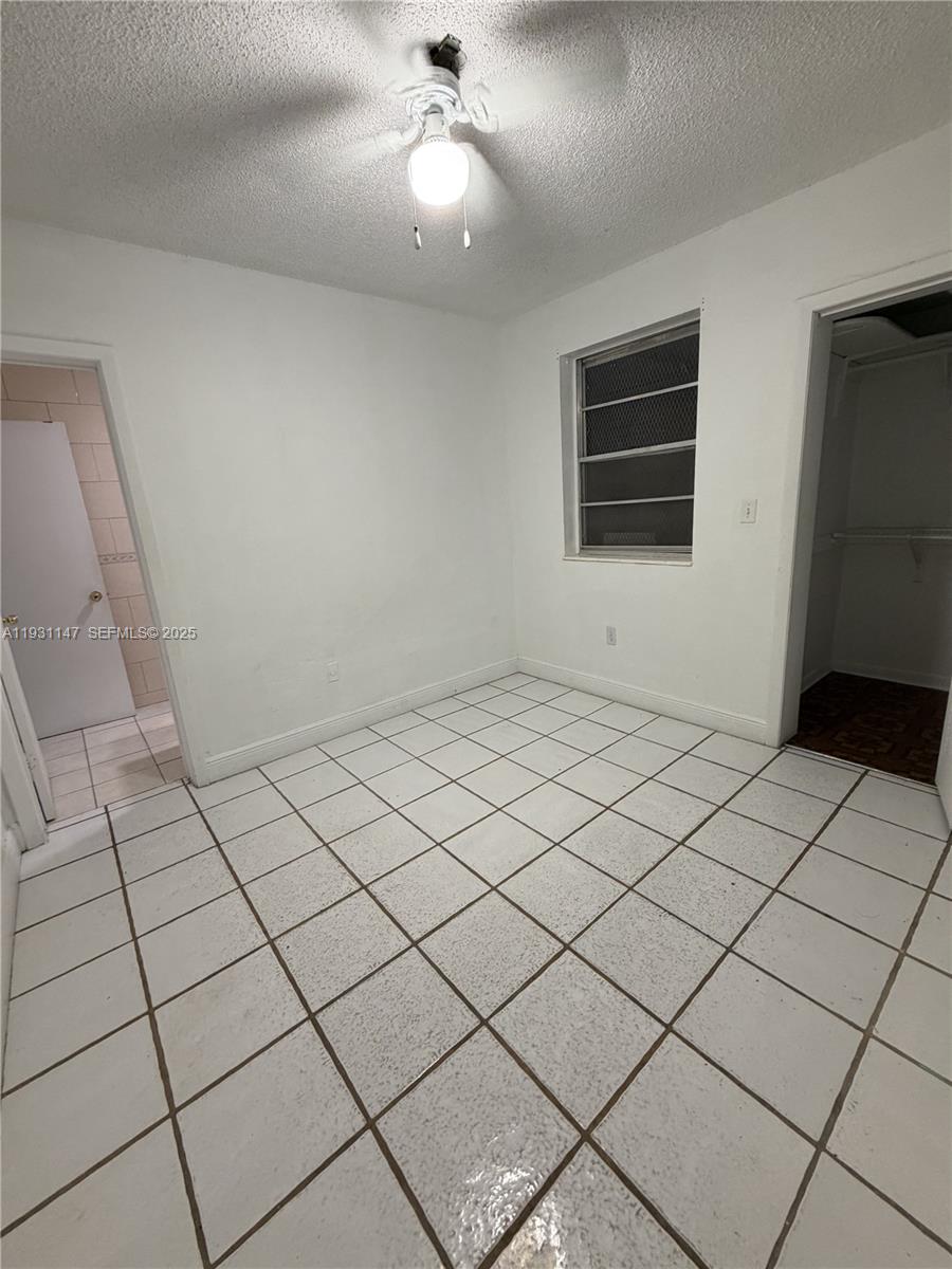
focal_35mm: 14
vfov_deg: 102.1
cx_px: 476
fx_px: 513
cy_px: 634
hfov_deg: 85.7
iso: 200
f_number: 2.2
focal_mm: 2.22
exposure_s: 1/60
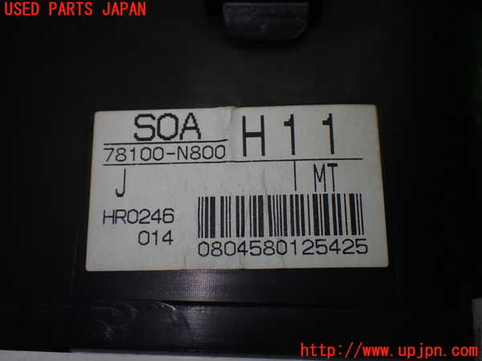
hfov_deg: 45.8
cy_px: 180
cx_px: 241
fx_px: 571
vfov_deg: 35.1
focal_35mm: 41
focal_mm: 7.31
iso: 100
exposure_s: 1/200
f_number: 2.8
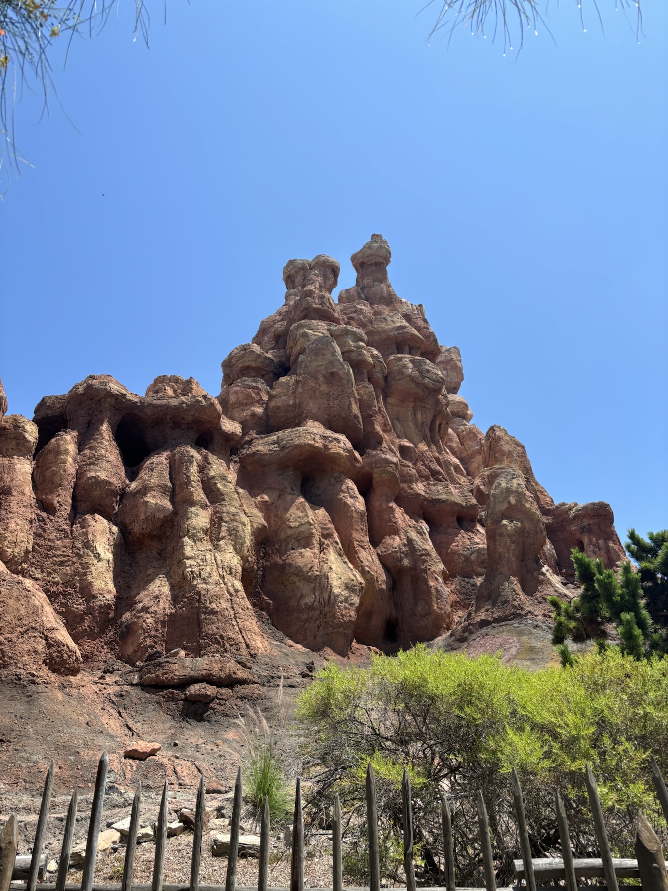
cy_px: 446
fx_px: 669
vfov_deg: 67.3
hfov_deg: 53.1
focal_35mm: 26
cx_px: 334
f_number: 1.6
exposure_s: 1/2193
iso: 50
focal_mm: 5.96
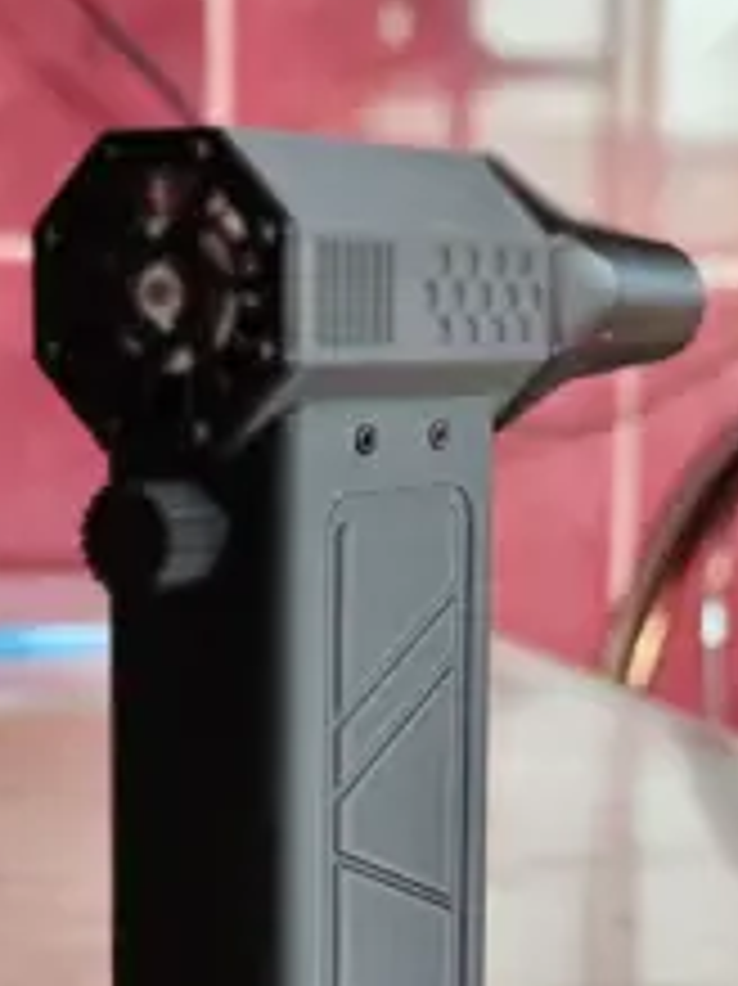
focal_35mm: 42
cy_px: 702
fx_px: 1195
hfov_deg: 34.2
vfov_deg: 43.8
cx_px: 279
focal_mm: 7.01
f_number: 1.69
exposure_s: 1/100
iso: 112
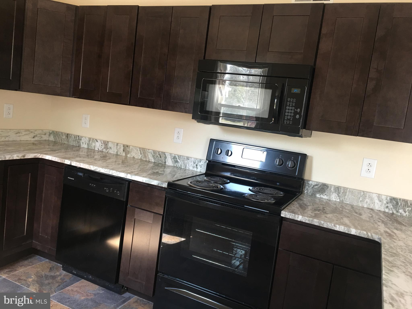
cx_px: 206
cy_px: 154
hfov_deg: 61.7
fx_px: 345
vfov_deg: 48.2
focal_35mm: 29
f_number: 2.2
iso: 32
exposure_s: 1/15
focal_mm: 4.15
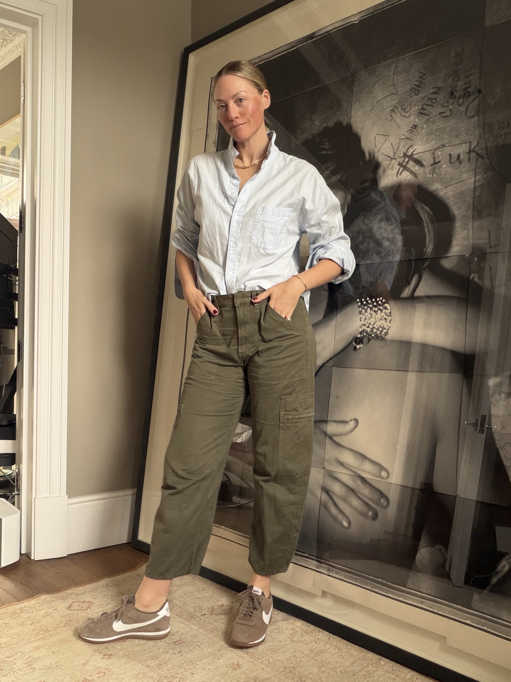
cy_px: 341
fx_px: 590
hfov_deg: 46.8
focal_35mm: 30
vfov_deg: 60.0
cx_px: 256
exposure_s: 1/60
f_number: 1.9
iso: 160
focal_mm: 2.71
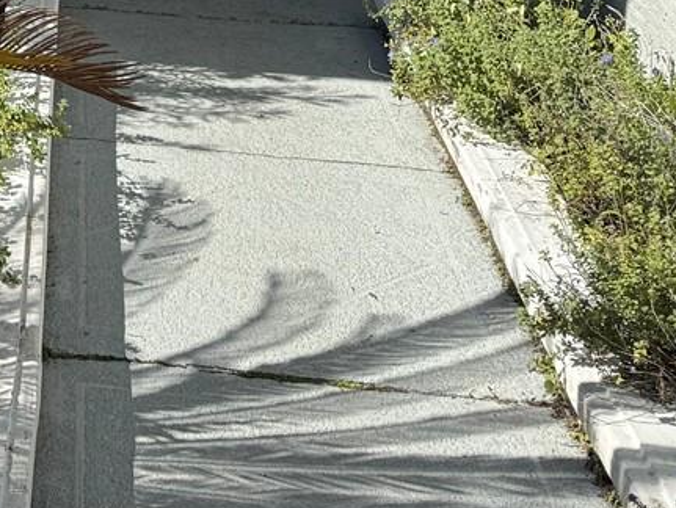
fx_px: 1739
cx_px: -365
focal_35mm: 89
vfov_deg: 14.7
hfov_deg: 19.0
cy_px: -389
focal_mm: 6.76
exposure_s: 1/2415
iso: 80
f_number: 1.78
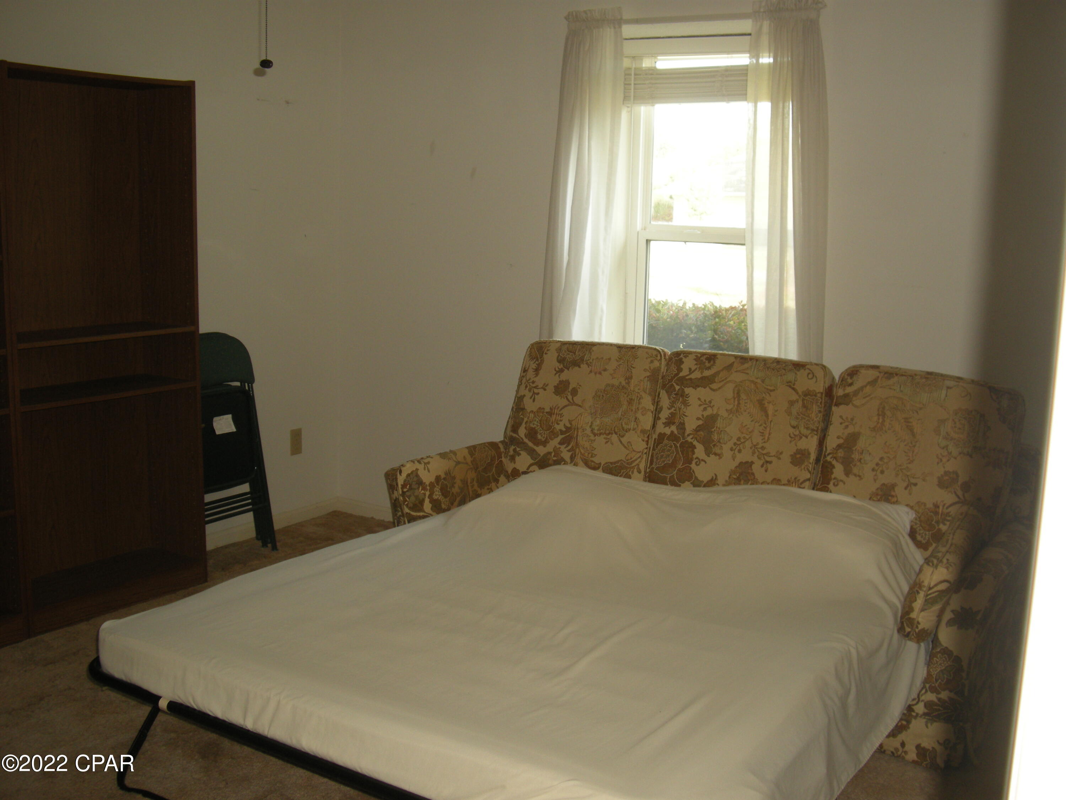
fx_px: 1139
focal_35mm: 37
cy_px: 400
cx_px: 533
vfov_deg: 38.7
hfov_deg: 50.1
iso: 110
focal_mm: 7.9
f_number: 2.8
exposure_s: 1/45.5
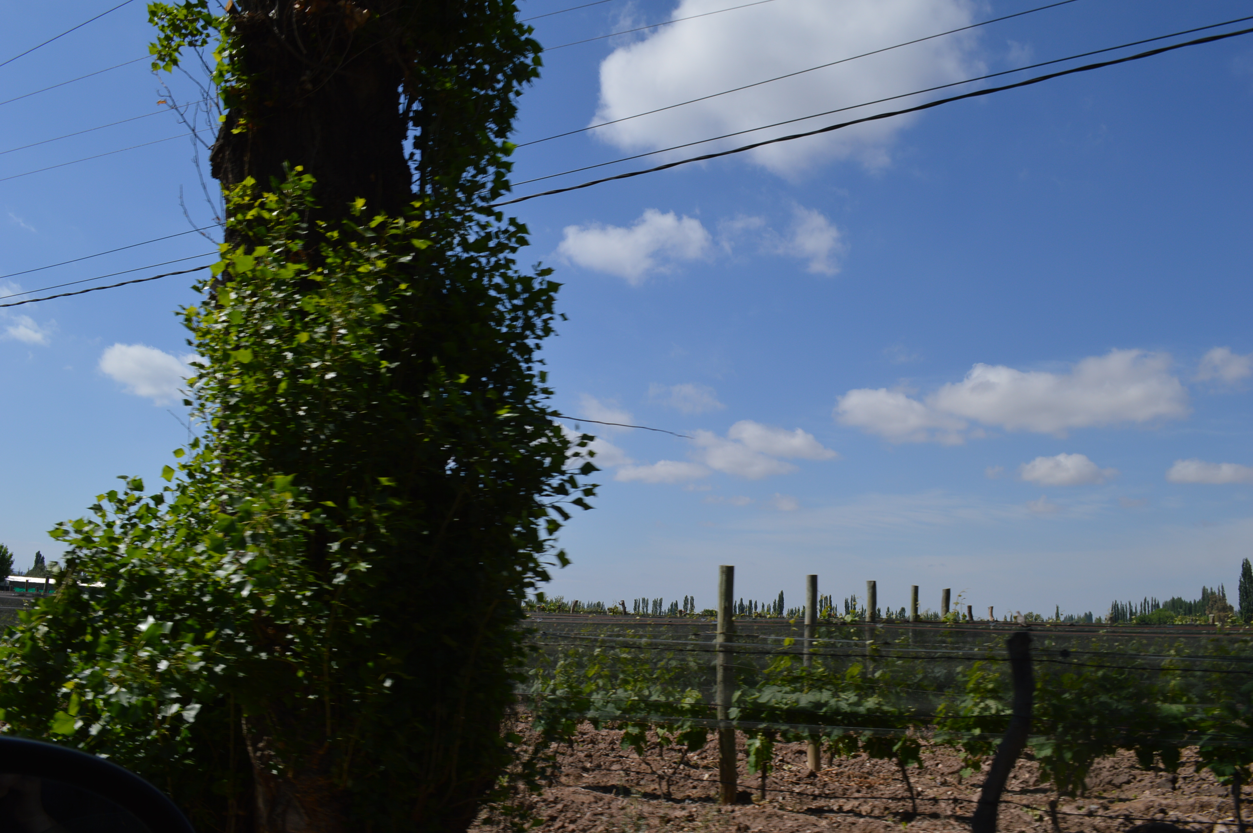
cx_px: 626
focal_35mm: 27
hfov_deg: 67.4
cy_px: 416
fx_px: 939
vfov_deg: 47.8
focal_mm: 18
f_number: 9
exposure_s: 1/320
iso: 100
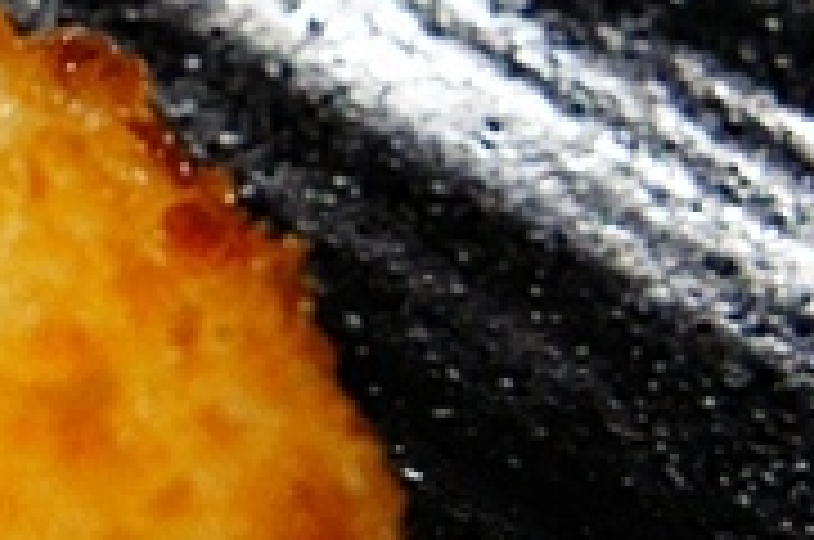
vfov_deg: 5.4
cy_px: 317
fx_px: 5733
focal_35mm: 254
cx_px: -733
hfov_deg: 7.8
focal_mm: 34
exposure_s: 1/60
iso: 1250
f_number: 5.6
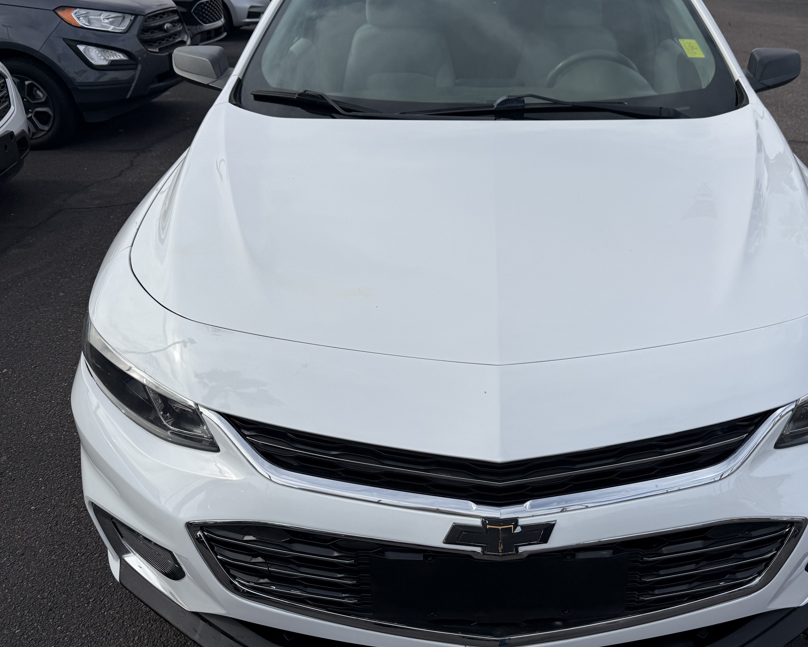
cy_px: 304
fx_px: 741
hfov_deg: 56.7
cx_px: 490
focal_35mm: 31
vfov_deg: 47.1
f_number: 1.78
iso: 80
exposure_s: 1/6711
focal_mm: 6.76
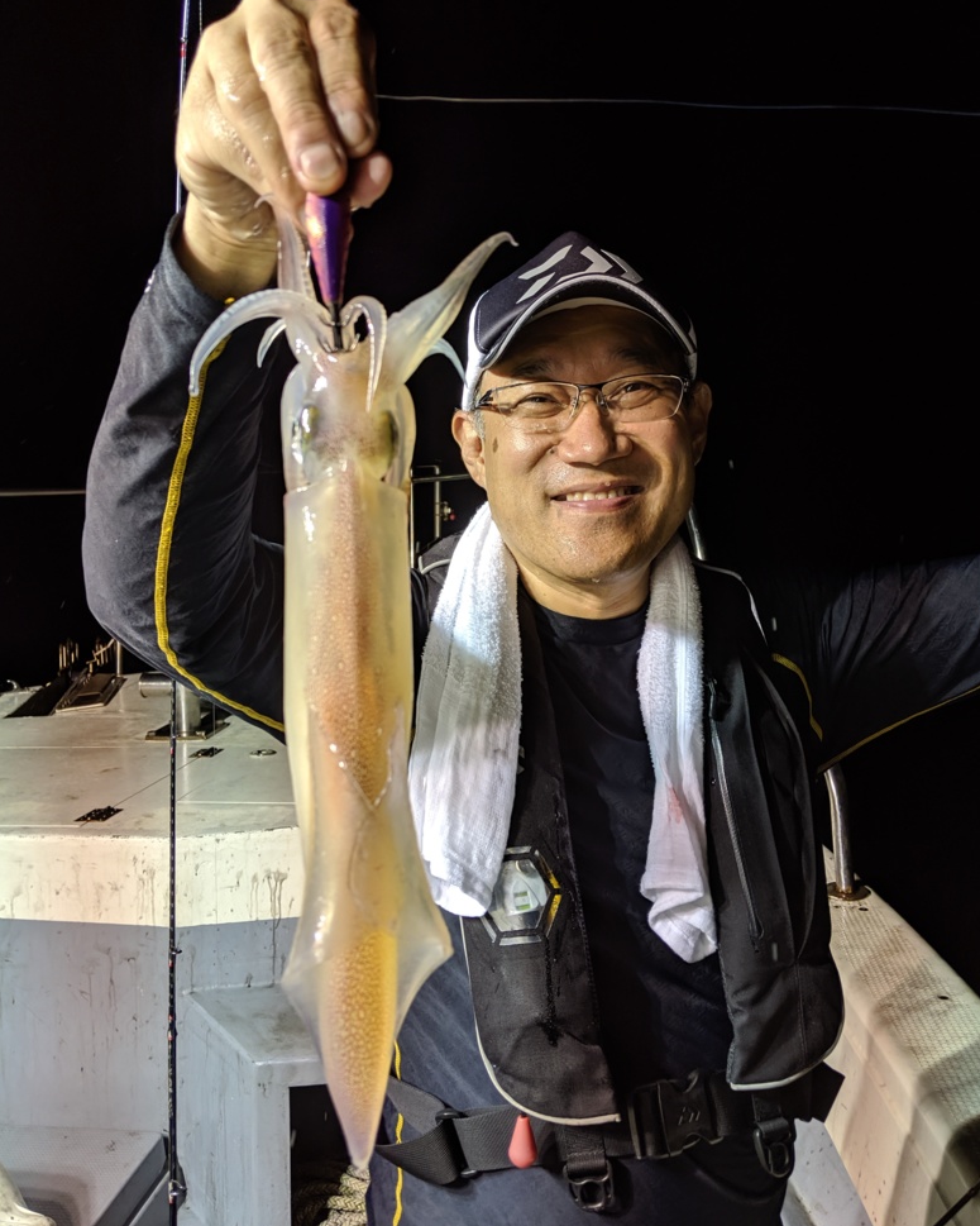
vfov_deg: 60.4
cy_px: 573
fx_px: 1052
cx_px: 505
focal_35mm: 29
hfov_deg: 50.0
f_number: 1.8
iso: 54
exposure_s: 1/356
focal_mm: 4.44
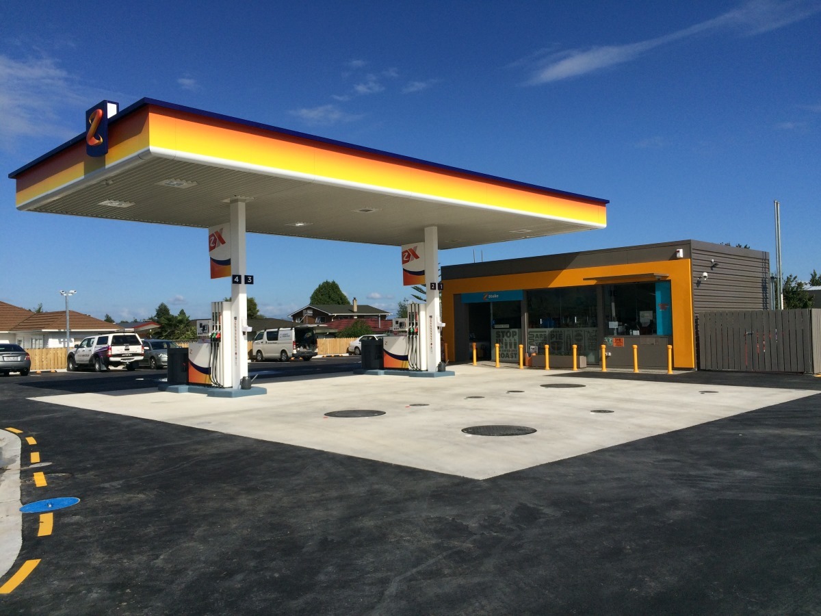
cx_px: 410
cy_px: 308
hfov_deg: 61.7
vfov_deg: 48.2
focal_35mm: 29
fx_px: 688
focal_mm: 4.15
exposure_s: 1/4115
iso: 32
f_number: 2.2
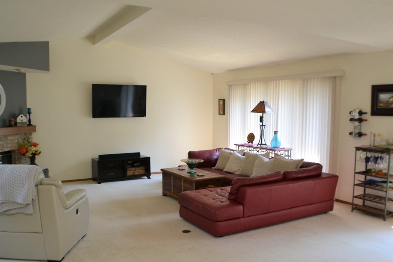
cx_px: 183
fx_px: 426
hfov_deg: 49.5
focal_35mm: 39
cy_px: 149
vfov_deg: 34.2
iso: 720
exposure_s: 1/60
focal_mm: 22
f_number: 4
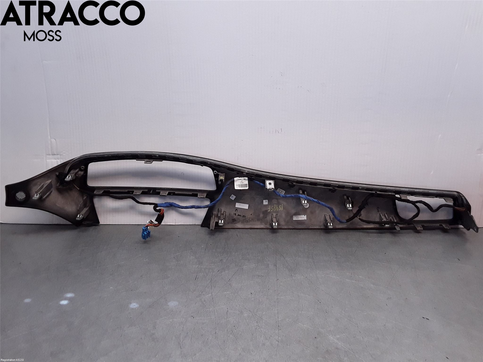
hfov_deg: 63.4
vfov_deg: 49.7
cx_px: 242
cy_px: 181
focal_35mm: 28
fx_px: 391
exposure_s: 1/250
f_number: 1.9
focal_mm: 2.91
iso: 100
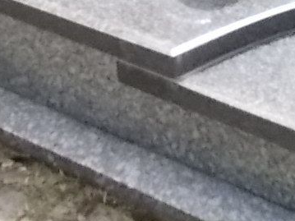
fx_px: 988
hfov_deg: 16.9
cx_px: 202
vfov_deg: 11.7
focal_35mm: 116
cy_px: -191
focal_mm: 4.6
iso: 400
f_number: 8
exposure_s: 1/160
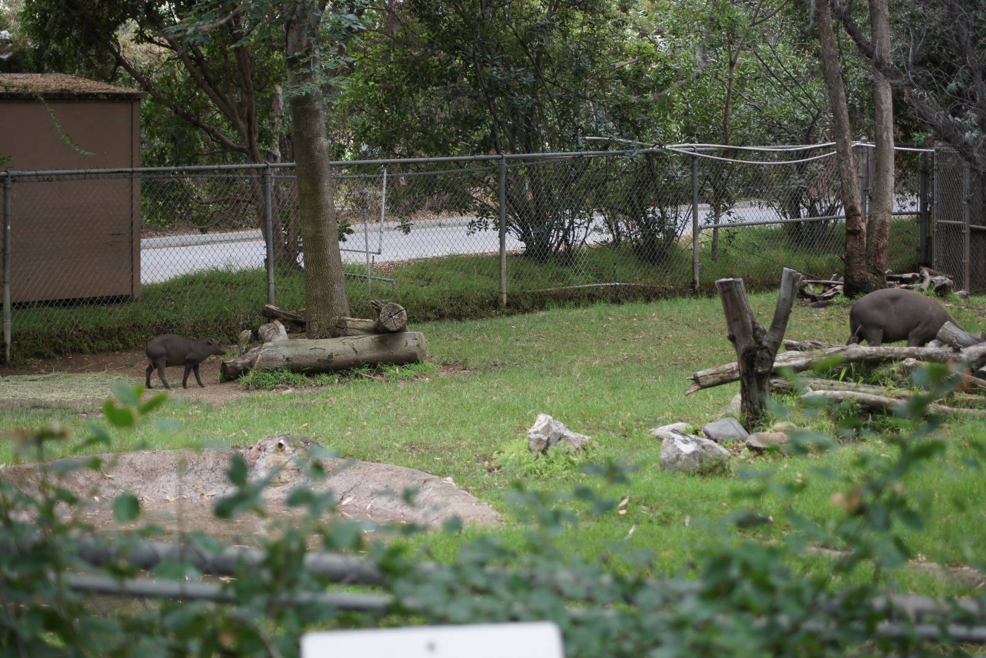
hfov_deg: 24.6
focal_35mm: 82
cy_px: 329
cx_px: 493
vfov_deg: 16.6
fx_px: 2260
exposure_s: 1/200
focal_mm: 55
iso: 500
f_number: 4
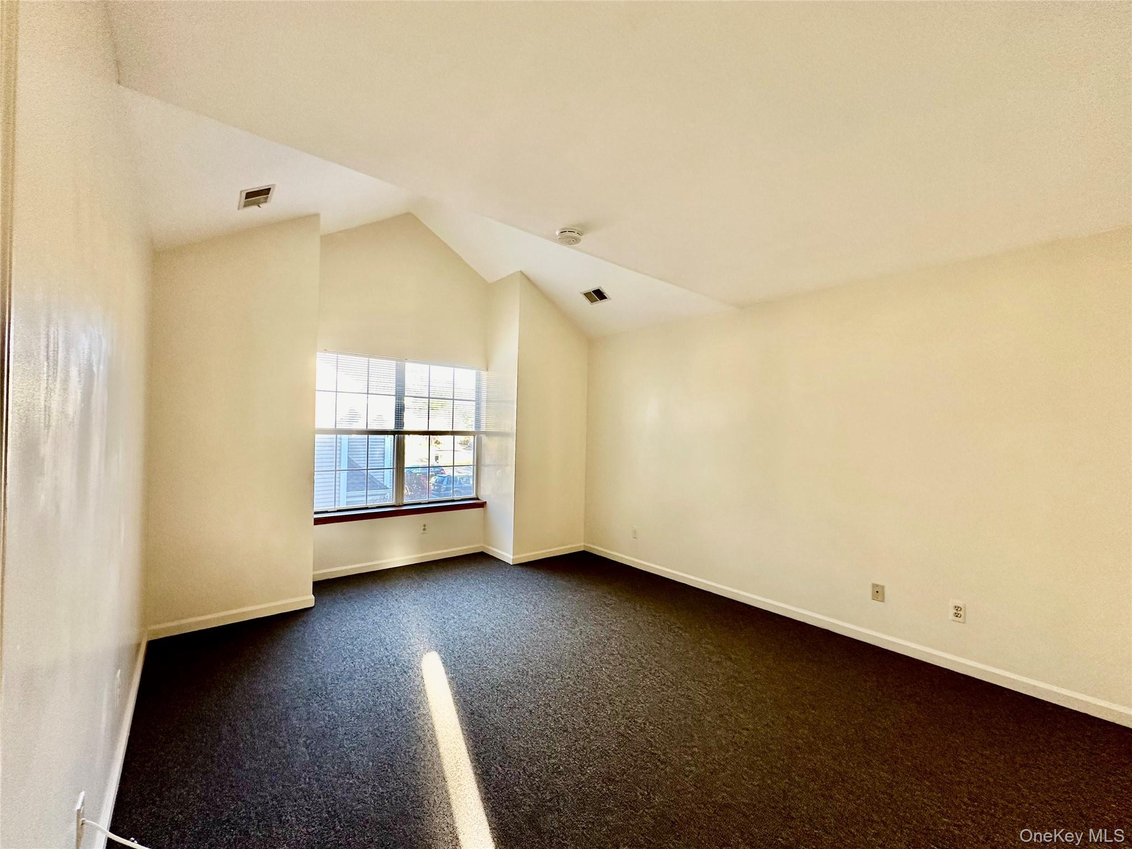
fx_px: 458
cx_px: 566
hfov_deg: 102.1
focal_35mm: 14
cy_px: 424
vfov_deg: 85.7
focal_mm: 2.22
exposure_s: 1/99
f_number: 2.2
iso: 200
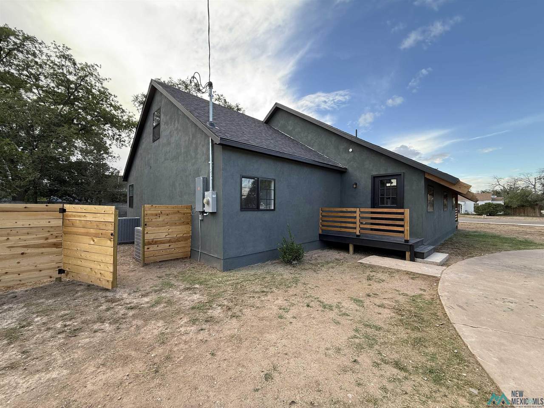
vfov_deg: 85.7
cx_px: 272
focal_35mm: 14
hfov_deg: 102.1
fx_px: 220
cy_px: 204
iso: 50
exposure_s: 1/99
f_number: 2.2
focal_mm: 2.22
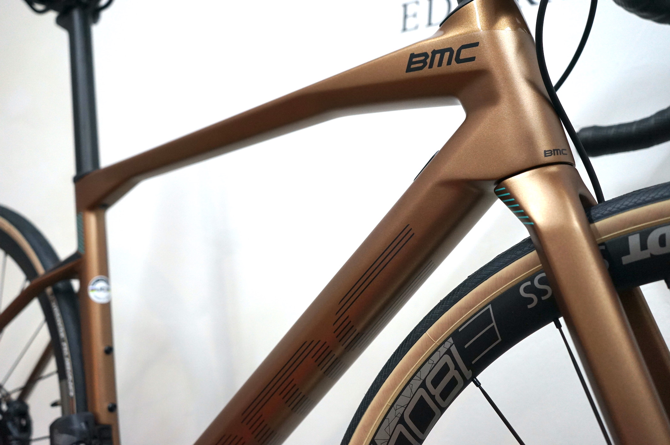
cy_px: 222
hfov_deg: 55.8
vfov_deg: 38.8
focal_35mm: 34
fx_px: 632
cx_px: 335
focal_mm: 34
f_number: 4
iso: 1600
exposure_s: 1/160
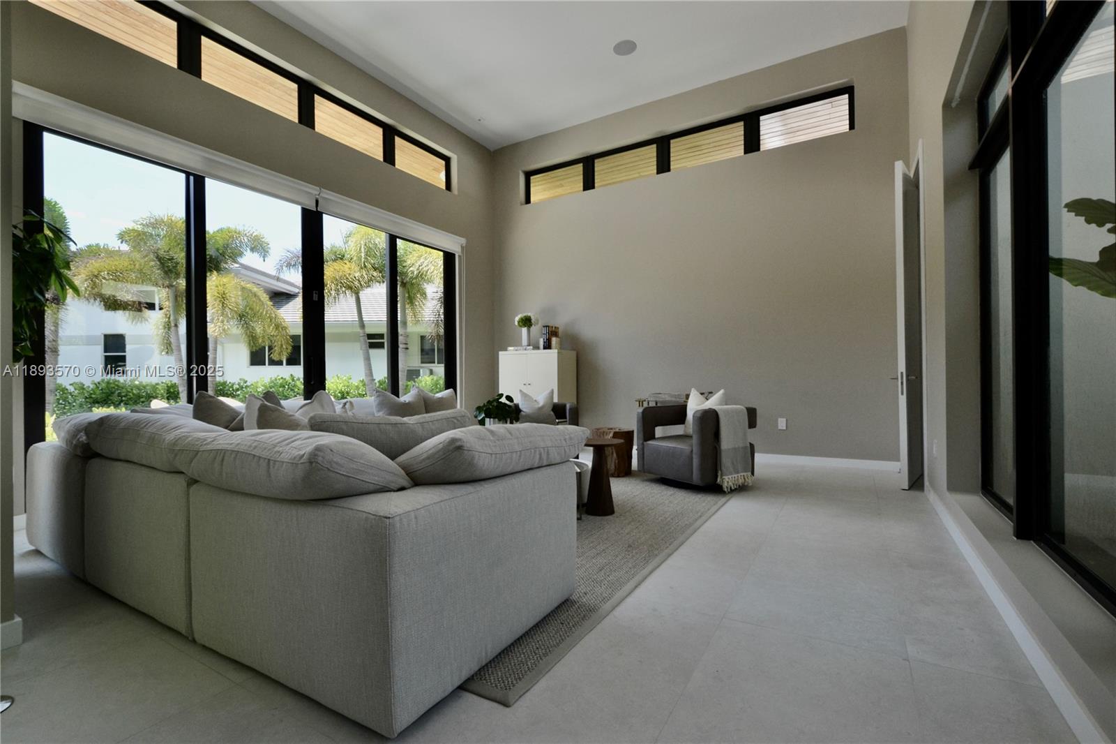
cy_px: 372
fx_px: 465
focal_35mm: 15
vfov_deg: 77.3
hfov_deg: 100.4
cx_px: 558
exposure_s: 1/125
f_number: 5.6
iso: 220
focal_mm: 10
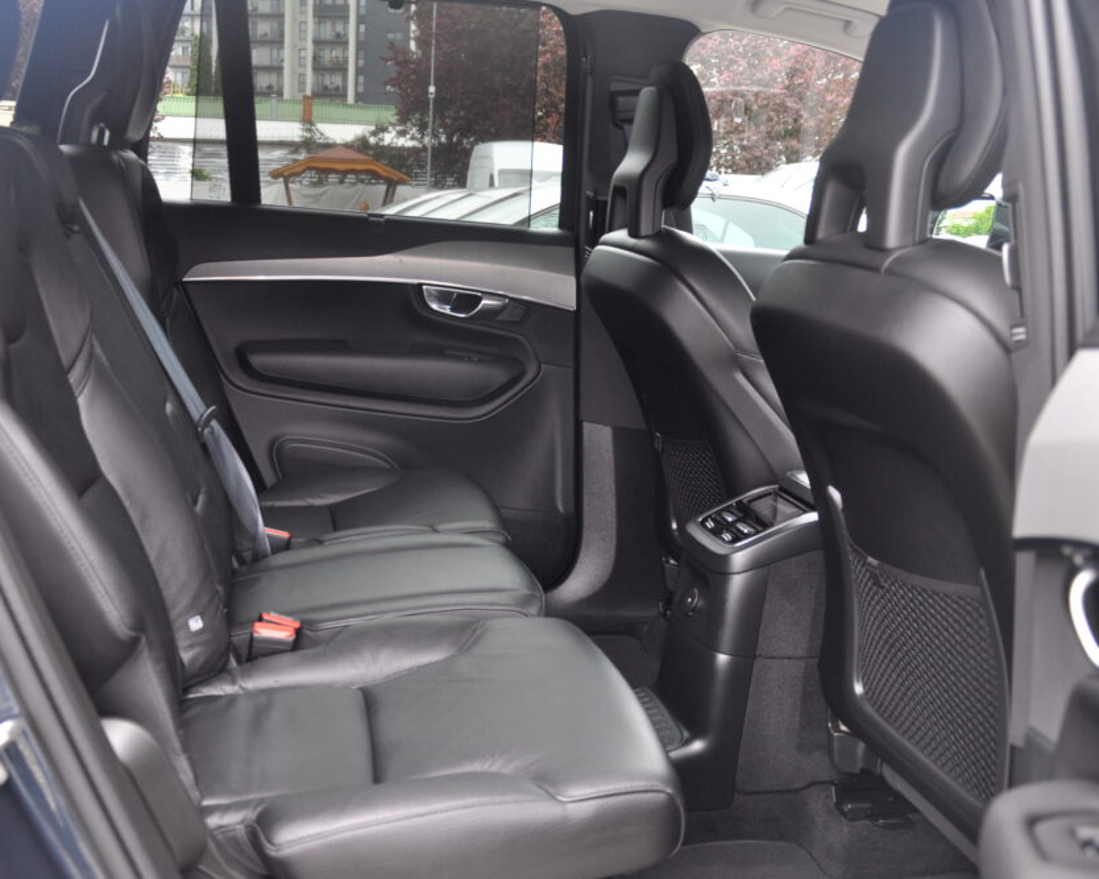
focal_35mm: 38
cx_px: 427
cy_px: 439
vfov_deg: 39.2
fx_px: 1236
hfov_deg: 47.6
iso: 400
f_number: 3.8
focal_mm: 22
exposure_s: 1/40
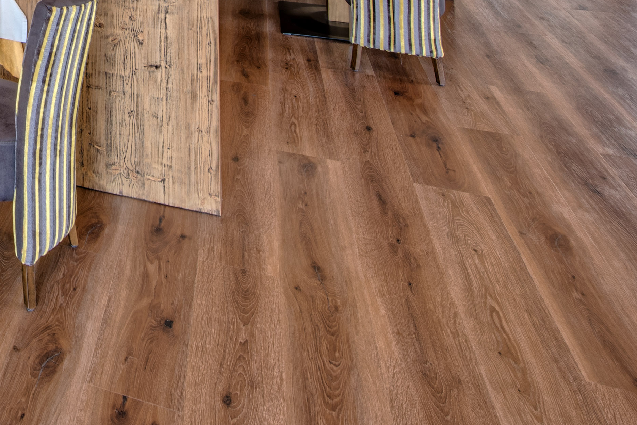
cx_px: -100
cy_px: -246
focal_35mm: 45
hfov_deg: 35.6
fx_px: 796
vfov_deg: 22.9
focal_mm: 14
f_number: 11
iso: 200
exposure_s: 1
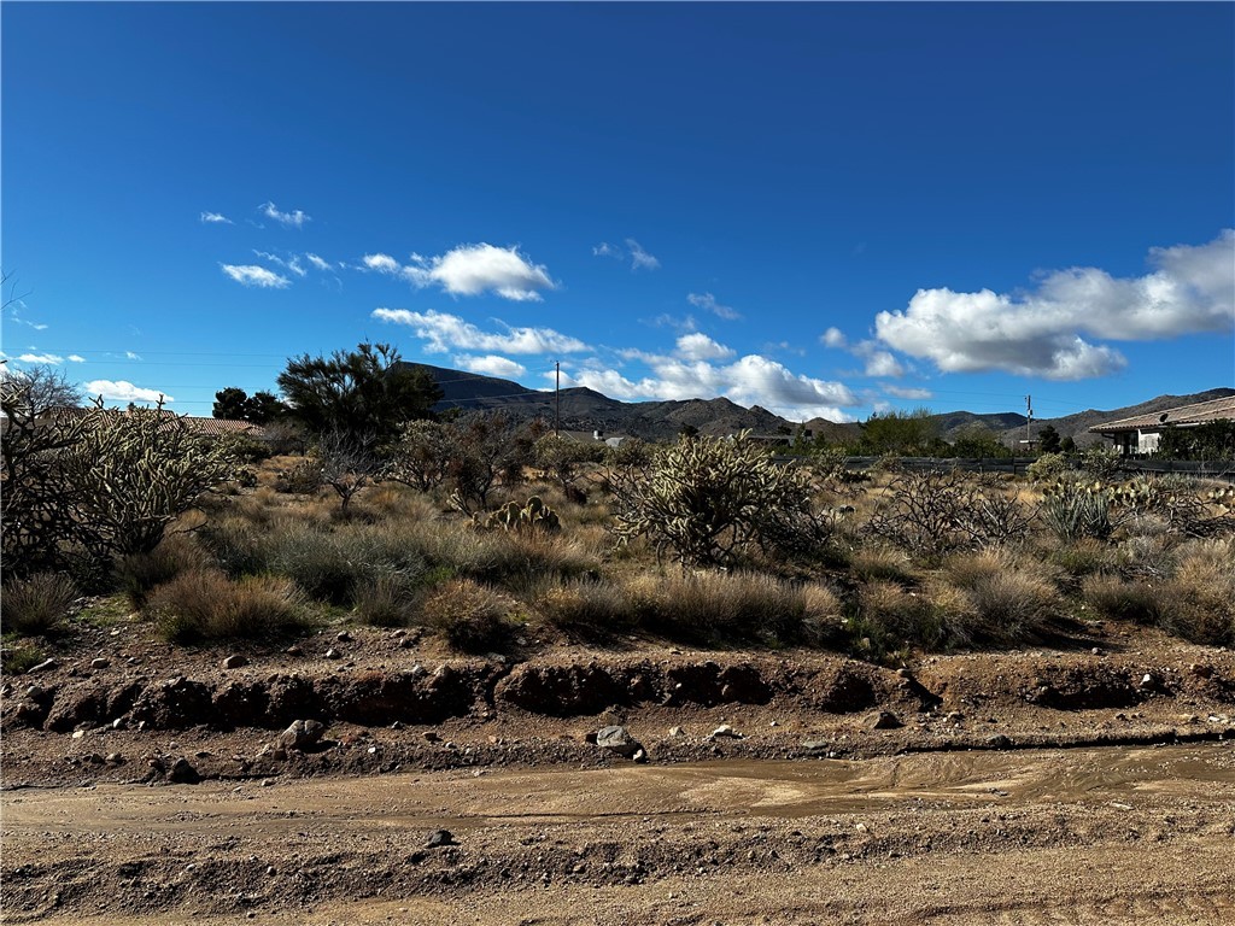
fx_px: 856
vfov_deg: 56.8
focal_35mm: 24
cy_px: 463
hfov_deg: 71.6
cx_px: 618
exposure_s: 1/4545
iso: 80
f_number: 1.78
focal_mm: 6.86
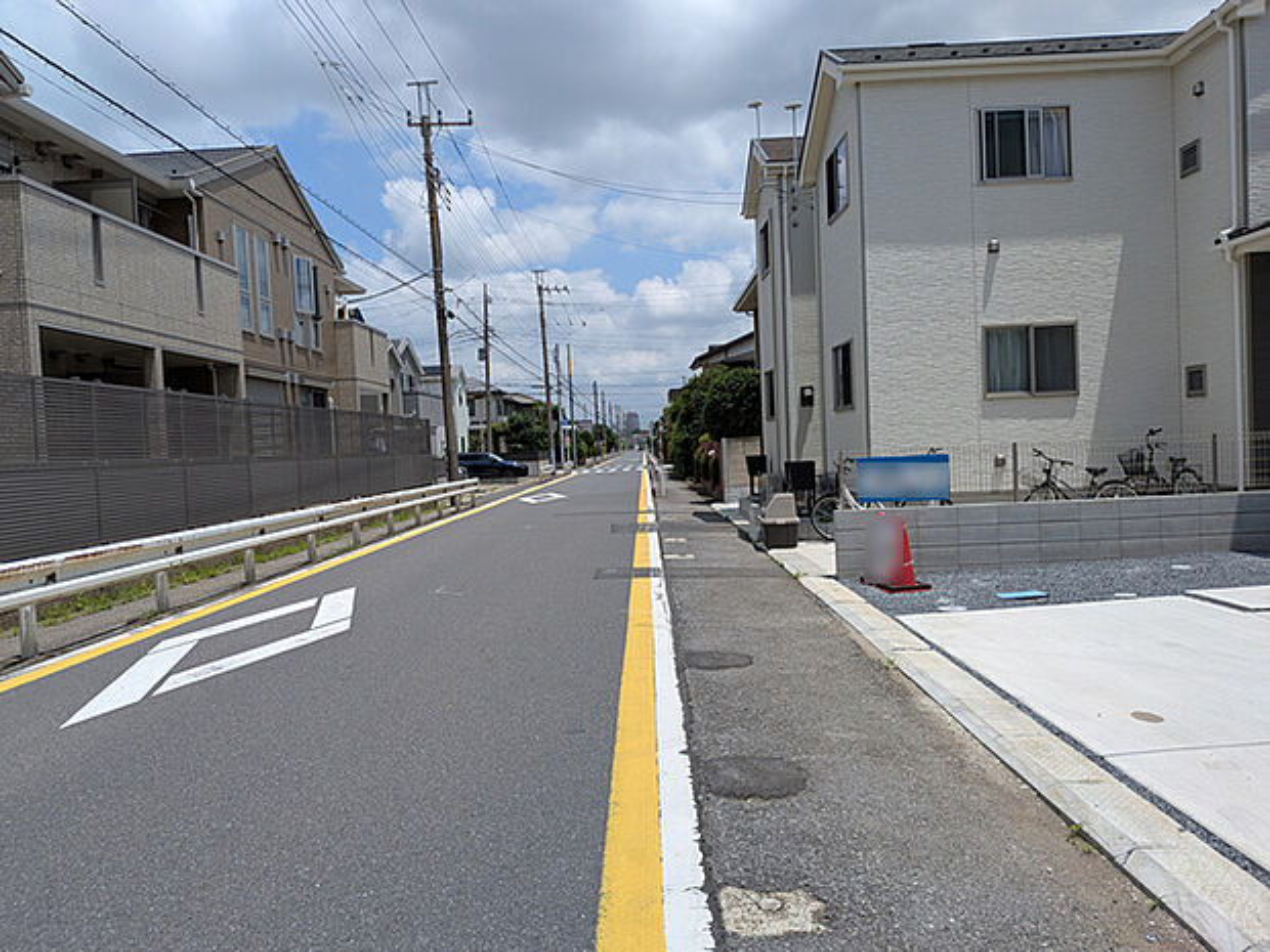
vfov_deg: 56.8
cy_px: 476
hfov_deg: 71.6
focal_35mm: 24
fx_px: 881
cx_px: 635
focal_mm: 4.53
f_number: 1.7
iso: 27
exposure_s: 1/2653
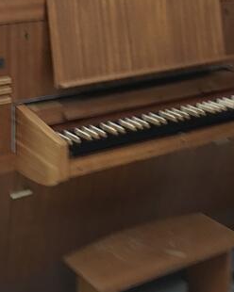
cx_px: 42
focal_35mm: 73
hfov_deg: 20.7
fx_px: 632
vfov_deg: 25.1
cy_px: 20
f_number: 2.2
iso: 400
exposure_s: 1/17
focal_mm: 4.15
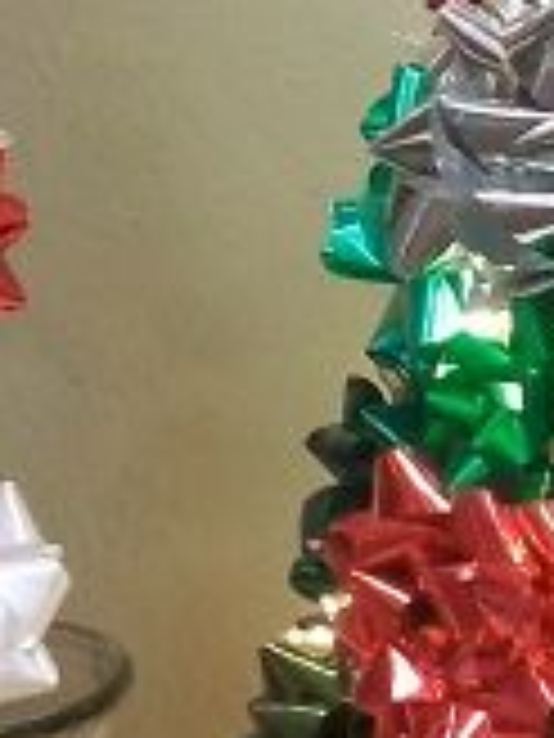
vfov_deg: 12.6
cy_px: 297
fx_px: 3350
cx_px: 781
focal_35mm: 157
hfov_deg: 9.2
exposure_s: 1/15
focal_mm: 5.7
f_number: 2.8
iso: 160
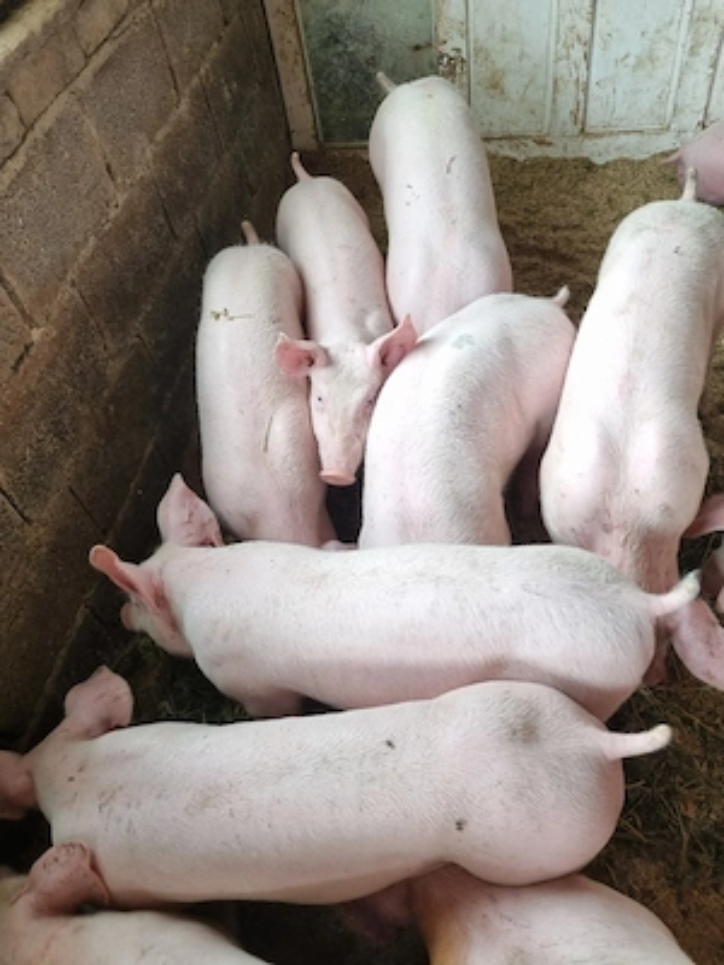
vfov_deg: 67.3
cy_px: 482
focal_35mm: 26
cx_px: 362
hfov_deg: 53.1
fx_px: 725
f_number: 1.8
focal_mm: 5.4
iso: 160
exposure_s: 1/100
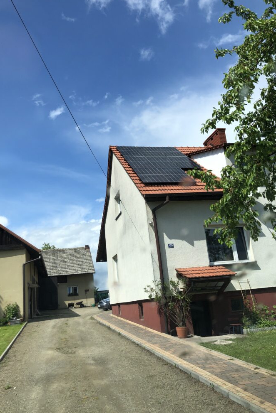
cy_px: 208
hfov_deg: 43.6
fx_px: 345
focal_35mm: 30
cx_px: 125
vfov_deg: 61.9
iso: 20
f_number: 1.8
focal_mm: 3.99
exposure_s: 1/2088
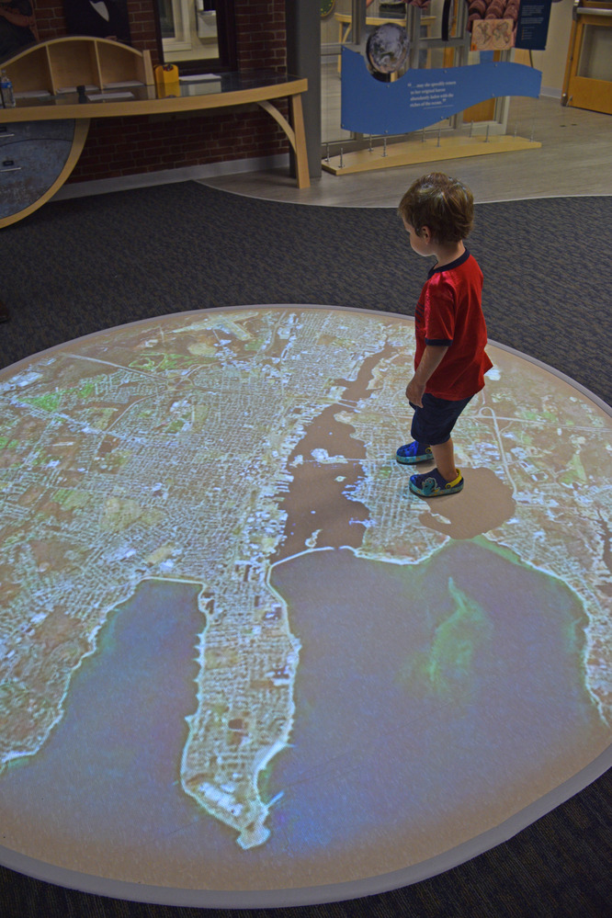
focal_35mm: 27
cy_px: 459
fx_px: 688
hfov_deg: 47.9
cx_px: 306
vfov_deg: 67.4
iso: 640
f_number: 4
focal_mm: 18
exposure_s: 1/60
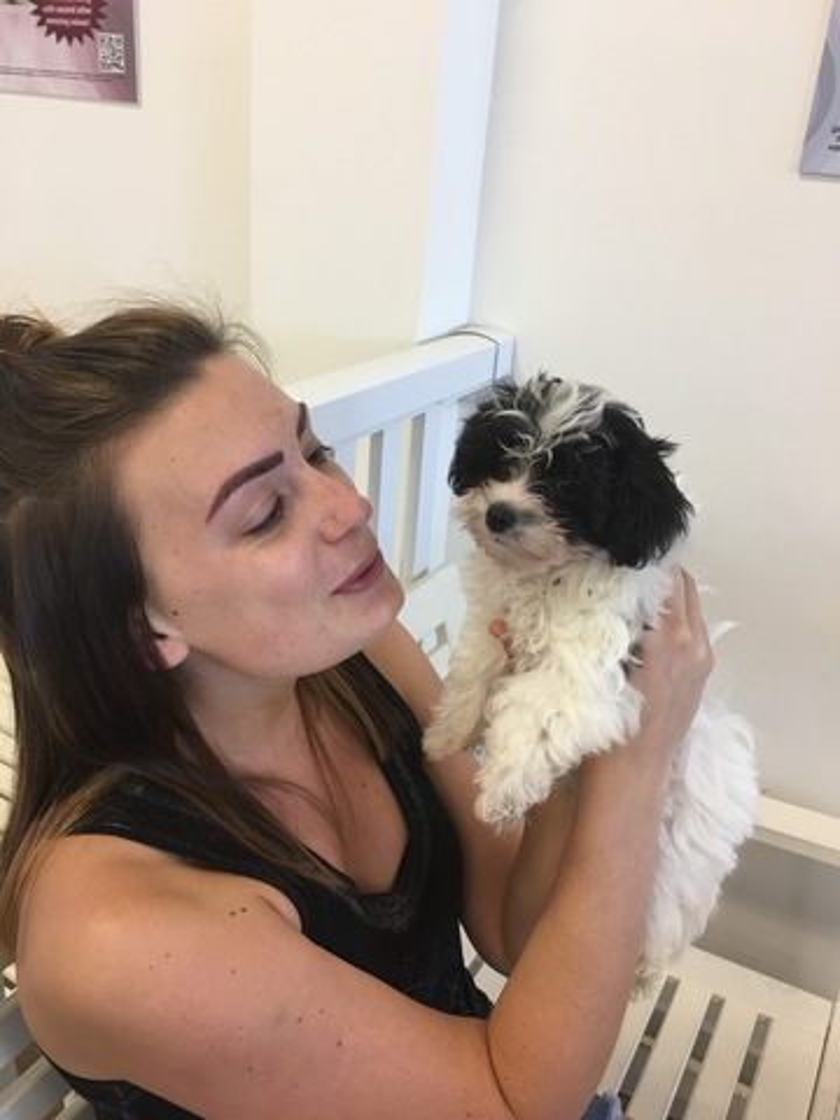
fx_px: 938
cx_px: 420
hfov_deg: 48.2
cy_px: 560
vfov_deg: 61.7
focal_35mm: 29
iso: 32
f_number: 2.2
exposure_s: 1/15
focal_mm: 4.15
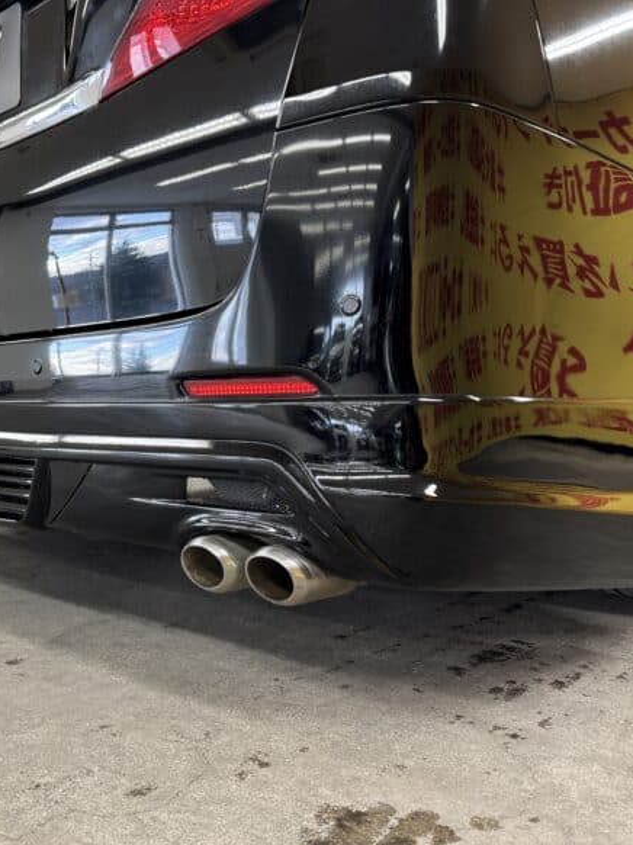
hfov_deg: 40.8
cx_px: 110
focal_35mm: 33
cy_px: 434
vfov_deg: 55.4
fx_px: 805
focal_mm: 6.76
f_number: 1.78
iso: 125
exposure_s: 1/50
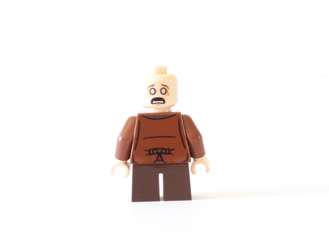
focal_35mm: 117
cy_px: 123
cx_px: 164
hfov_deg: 16.8
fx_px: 1112
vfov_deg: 12.7
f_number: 8
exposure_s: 1/10
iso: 400
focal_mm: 19.4
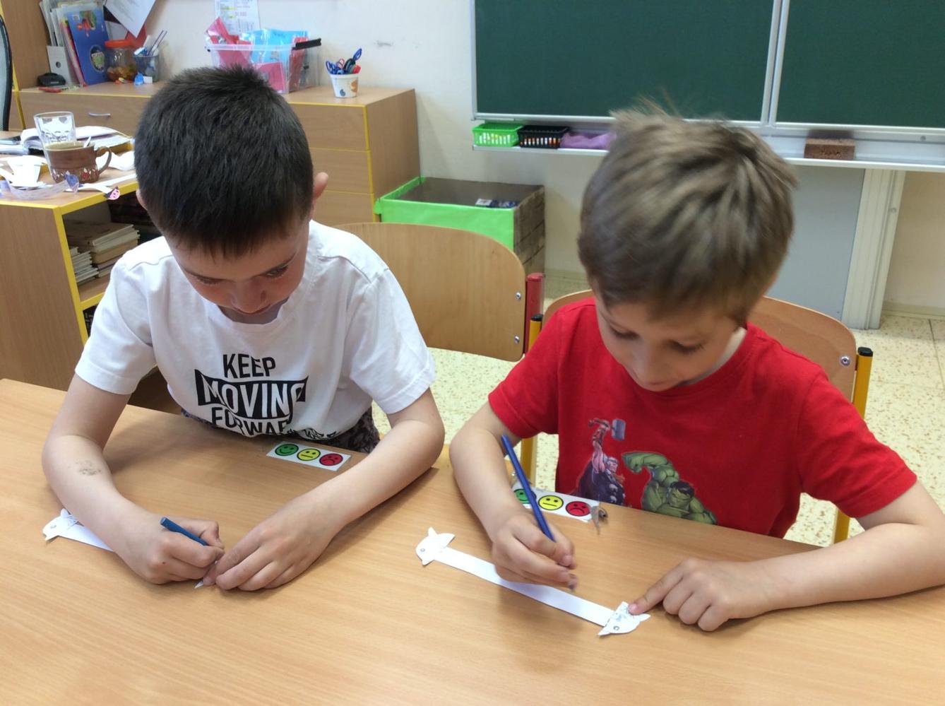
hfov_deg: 56.9
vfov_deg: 44.0
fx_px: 872
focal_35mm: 32
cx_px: 472
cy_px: 353
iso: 40
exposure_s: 1/33
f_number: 2.4
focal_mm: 3.3
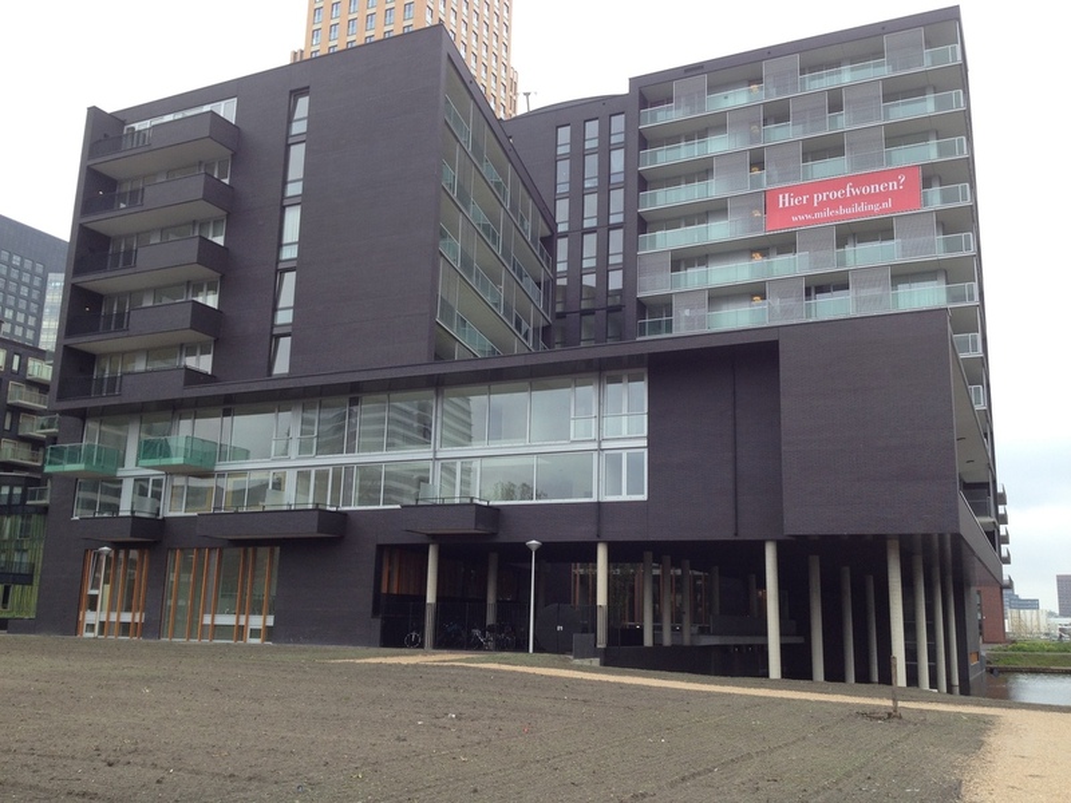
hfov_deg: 52.6
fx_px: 1083
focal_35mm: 35
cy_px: 402
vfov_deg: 40.7
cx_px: 536
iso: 64
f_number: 2.4
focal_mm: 4.28
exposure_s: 1/587
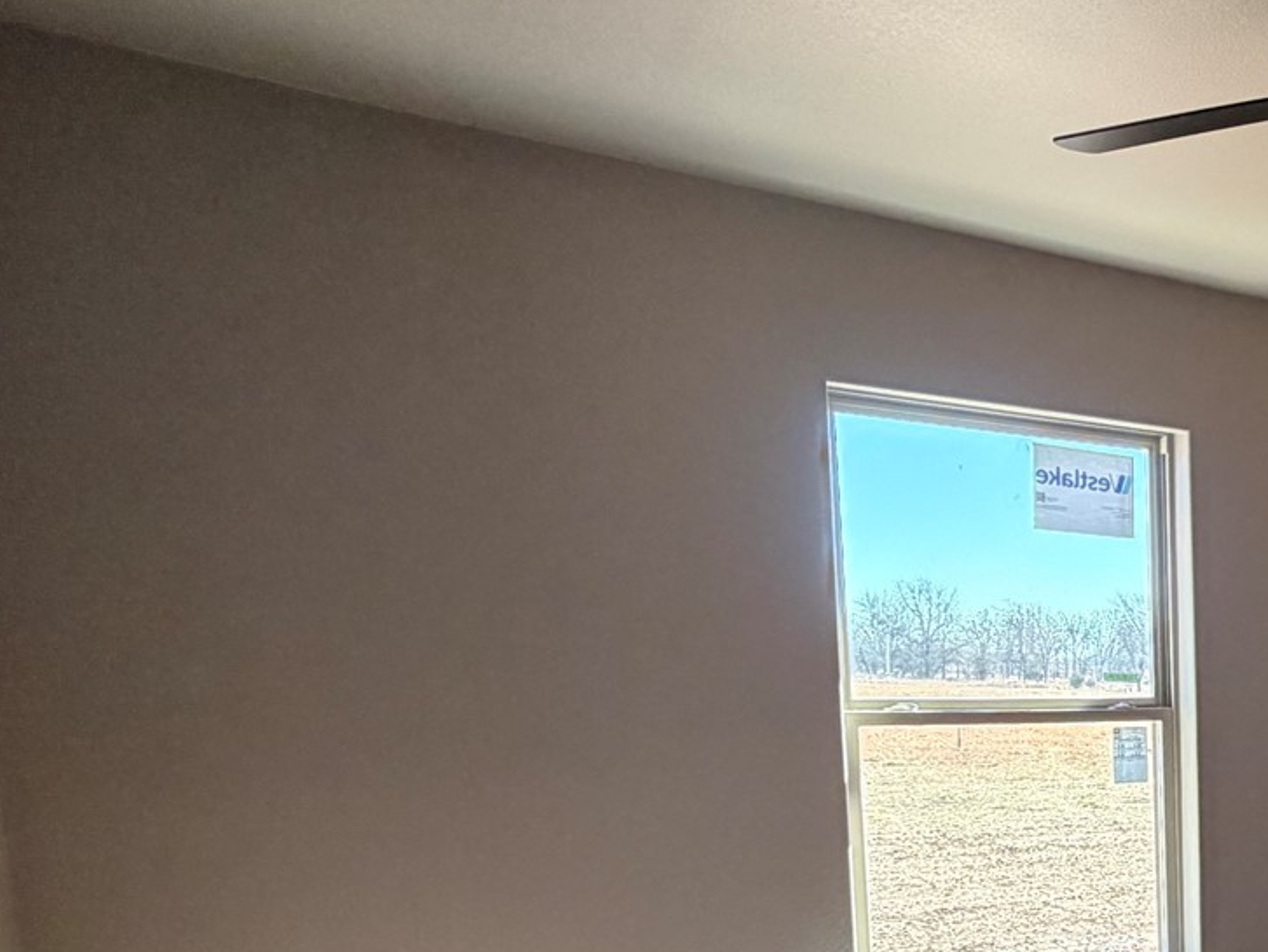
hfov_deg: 38.3
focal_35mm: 37
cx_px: 1497
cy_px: 858
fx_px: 1356
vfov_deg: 36.3
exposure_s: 1/60
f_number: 2.2
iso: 160
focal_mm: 2.22
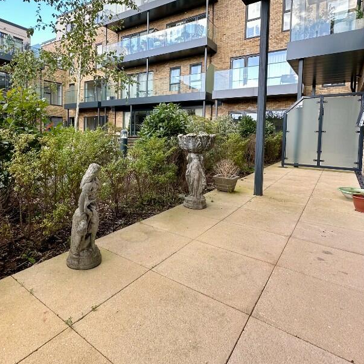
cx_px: 140
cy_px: 144
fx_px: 250
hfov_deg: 71.1
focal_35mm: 21
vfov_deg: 71.3
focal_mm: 2.22
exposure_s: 1/99
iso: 50
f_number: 2.2
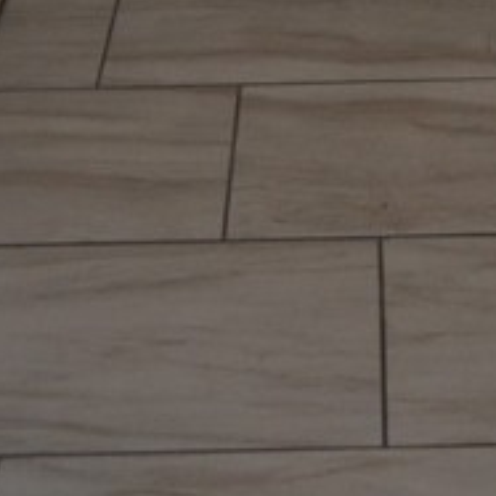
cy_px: -435
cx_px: 361
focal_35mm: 94
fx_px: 1524
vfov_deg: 15.5
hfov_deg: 18.4
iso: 1000
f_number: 5
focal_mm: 18
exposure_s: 1/60
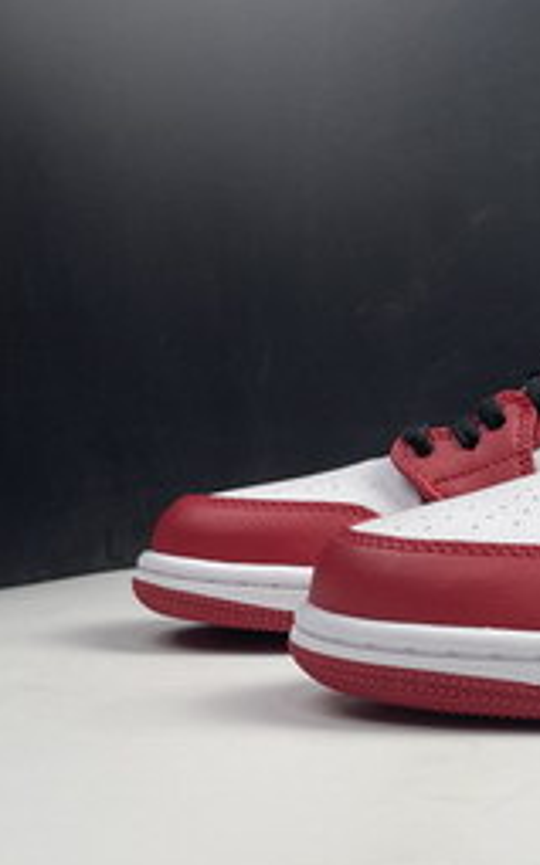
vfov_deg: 37.5
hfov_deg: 21.5
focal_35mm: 54
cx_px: 710
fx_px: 1274
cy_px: 460
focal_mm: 4.2
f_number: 1.6
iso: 64
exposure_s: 1/121
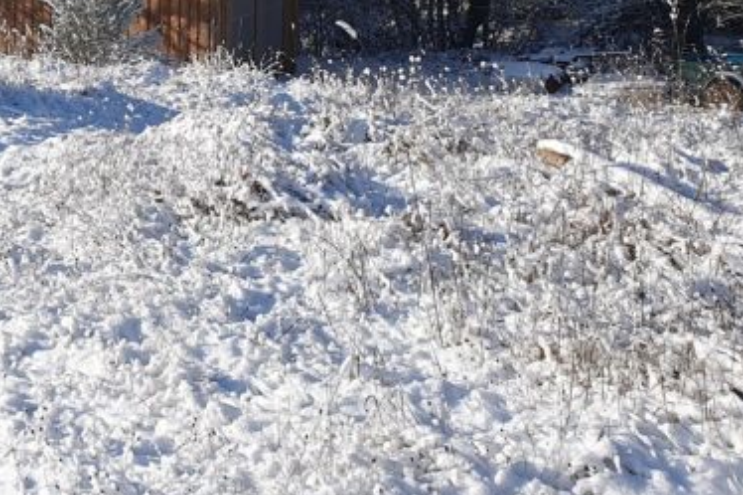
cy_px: 30
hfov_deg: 24.0
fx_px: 1527
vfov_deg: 18.1
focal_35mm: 74
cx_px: -226
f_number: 2.4
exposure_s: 1/2036
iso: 50
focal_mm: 4.32
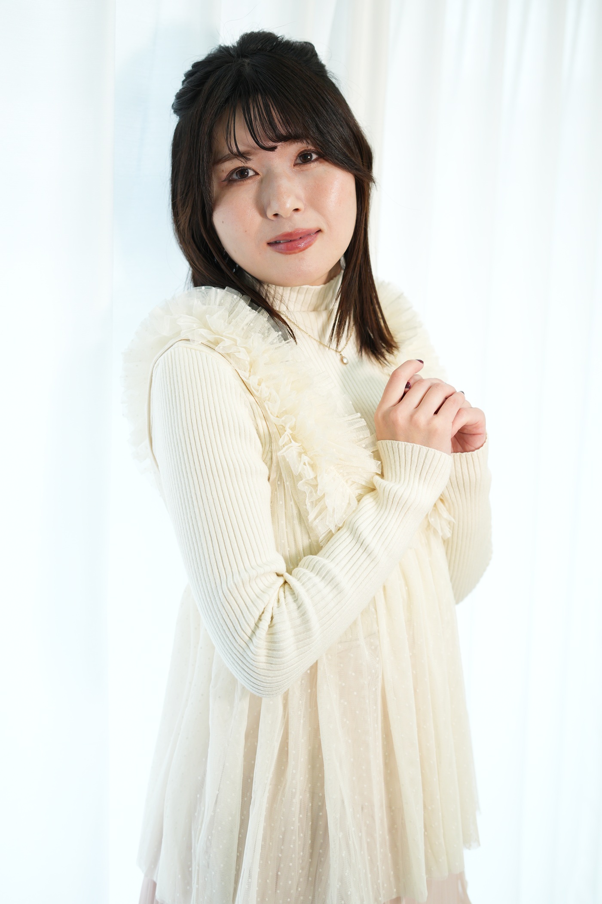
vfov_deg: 39.6
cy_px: 452
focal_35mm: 50
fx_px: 1254
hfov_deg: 27.0
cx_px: 301
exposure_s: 1/160
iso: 800
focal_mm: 50
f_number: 3.2
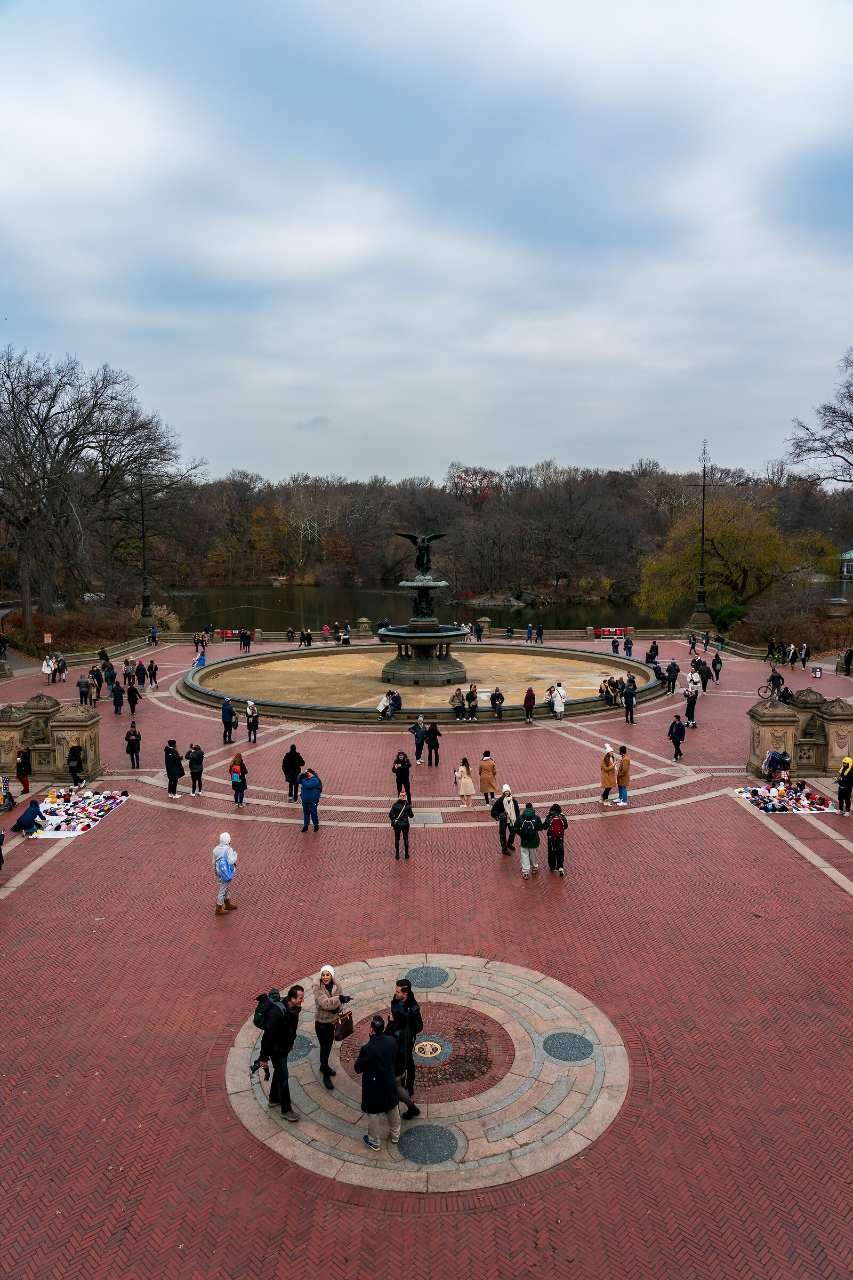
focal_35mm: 24
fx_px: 853
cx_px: 426
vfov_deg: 73.7
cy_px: 640
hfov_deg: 53.1
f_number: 8
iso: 200
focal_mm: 24
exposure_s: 1/200
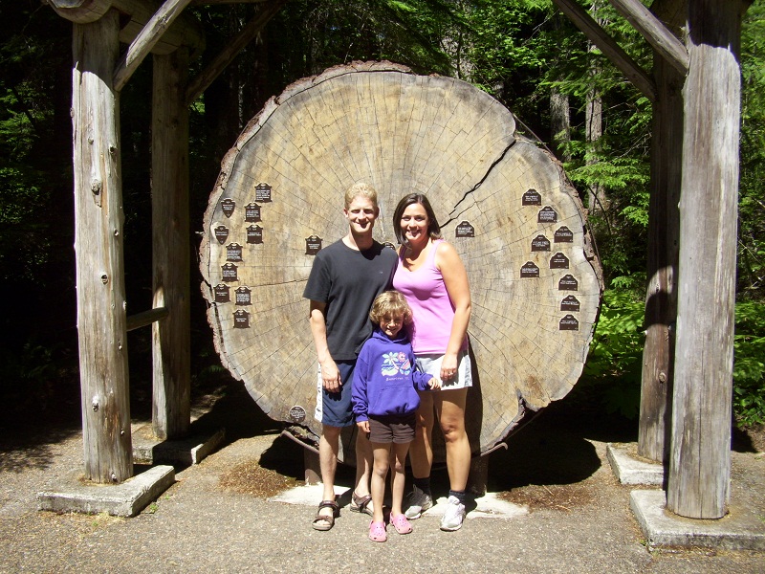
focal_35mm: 34
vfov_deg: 41.8
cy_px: 287
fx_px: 751
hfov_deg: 54.0
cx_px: 382
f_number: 5.6
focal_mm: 5.7
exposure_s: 1/160
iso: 80
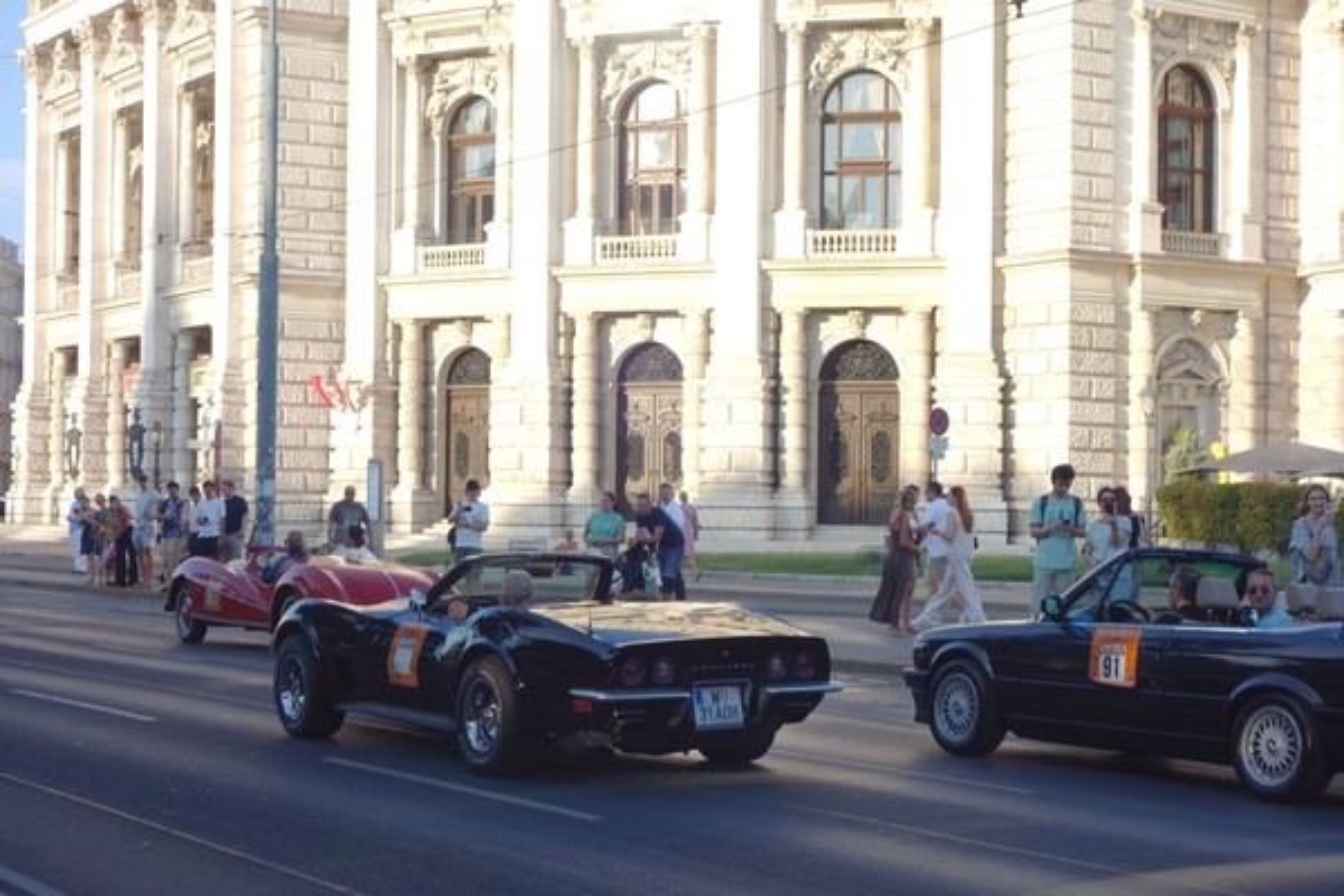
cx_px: 672
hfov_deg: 31.9
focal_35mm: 63
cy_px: 448
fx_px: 2352
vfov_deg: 21.6
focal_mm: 23.55
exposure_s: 1/400
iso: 125
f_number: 5.6
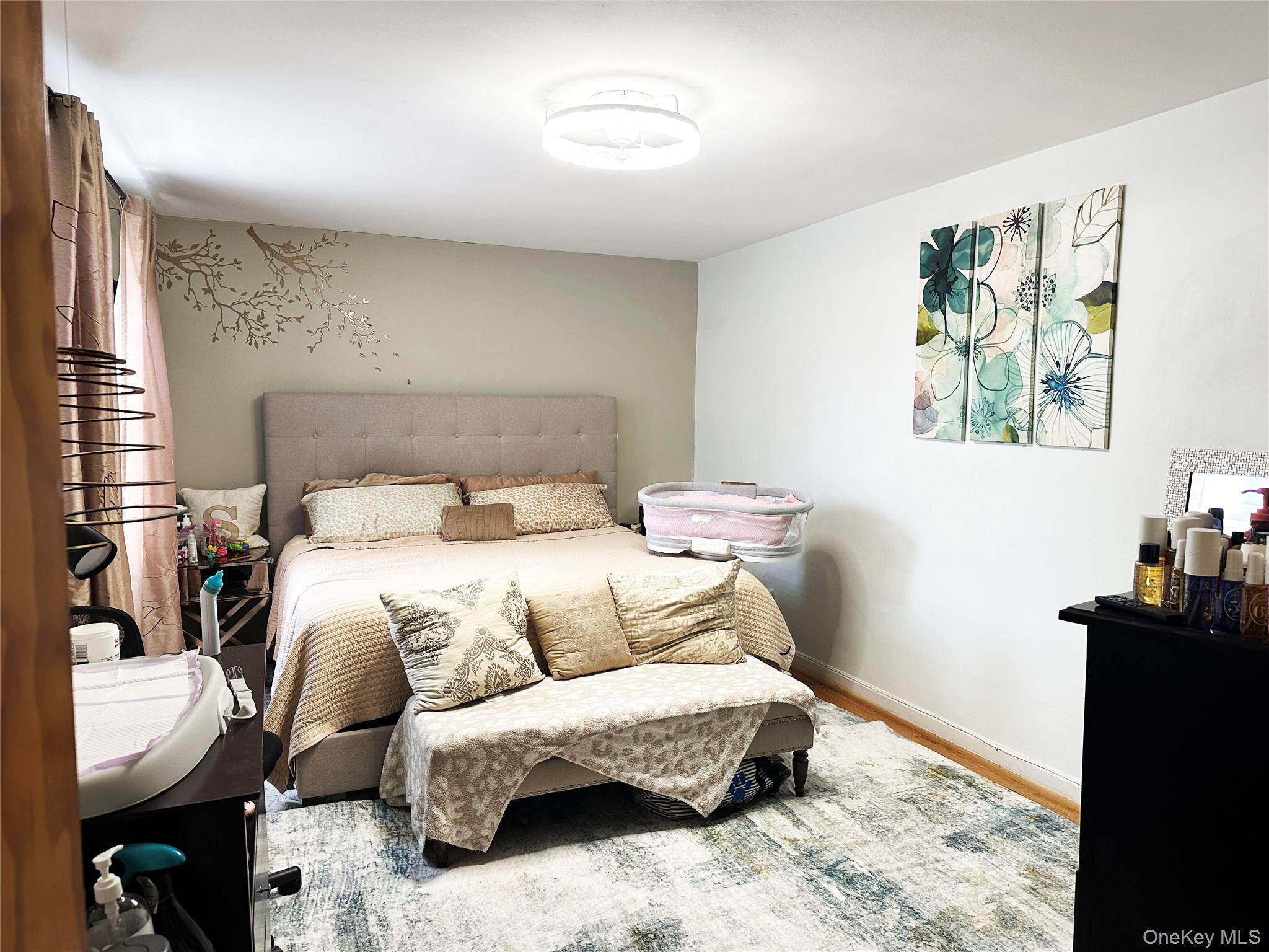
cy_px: 476
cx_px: 634
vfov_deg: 56.8
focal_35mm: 24
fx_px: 880
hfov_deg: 71.6
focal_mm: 6.86
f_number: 1.78
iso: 160
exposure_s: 1/120
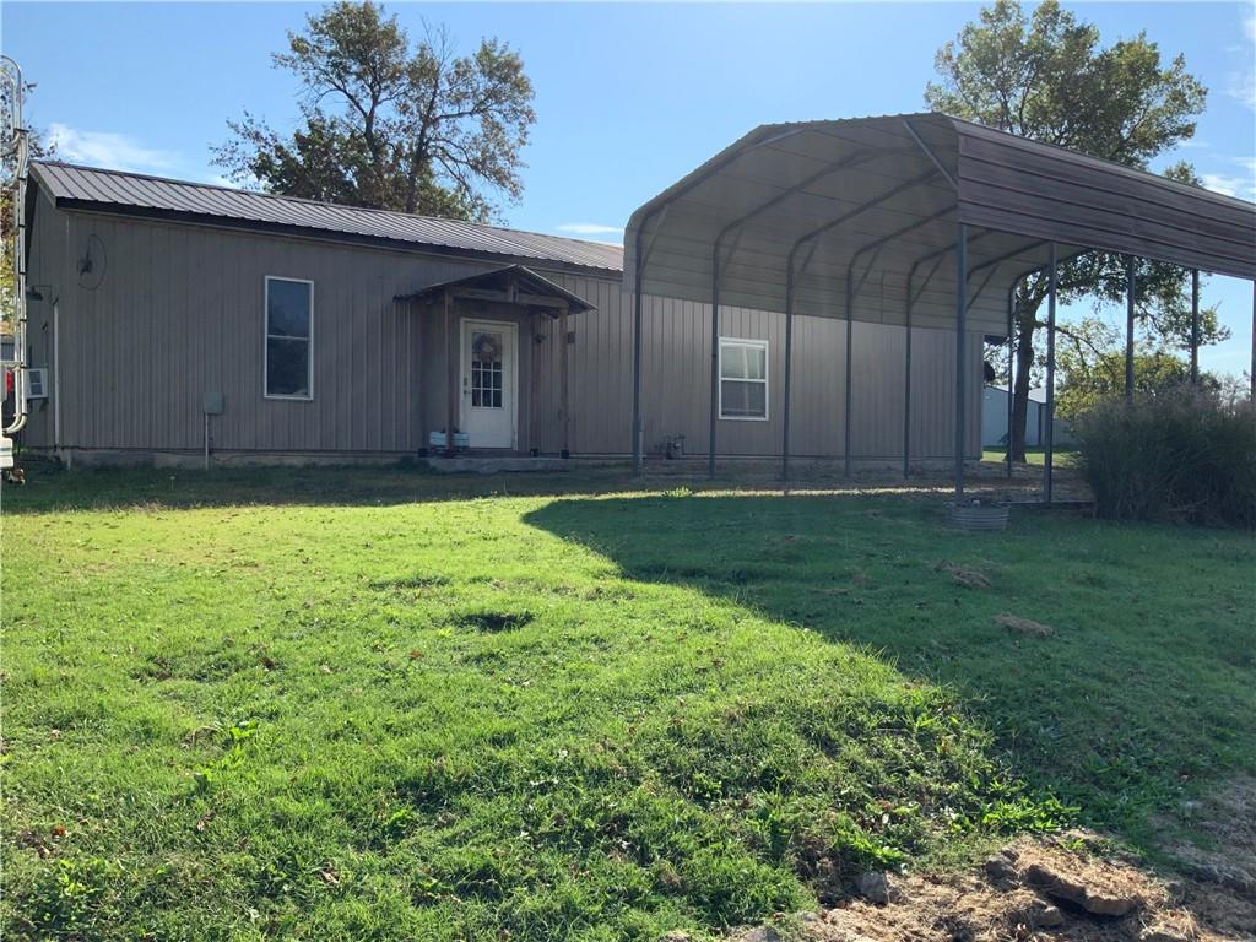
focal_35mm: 29
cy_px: 471
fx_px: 1052
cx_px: 628
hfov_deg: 61.7
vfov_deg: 48.2
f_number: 1.8
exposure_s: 1/1412
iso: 16
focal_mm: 3
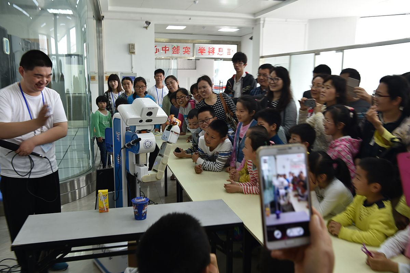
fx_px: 364
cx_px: 205
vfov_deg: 41.1
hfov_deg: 58.7
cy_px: 136
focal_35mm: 32
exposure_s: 1/50
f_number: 7.1
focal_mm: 32
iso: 1000
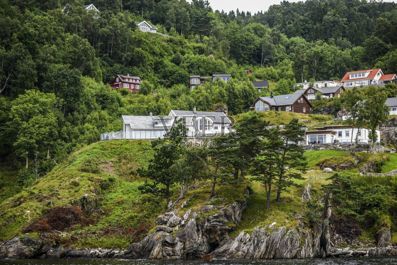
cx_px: 198
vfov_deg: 13.1
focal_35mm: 105
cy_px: 132
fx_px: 1158
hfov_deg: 19.4
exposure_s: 1/800
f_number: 2.2
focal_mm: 105
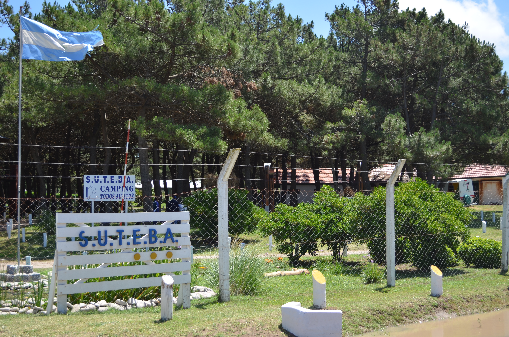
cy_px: 168
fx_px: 720
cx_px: 254
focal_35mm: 51
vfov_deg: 26.4
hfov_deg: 39.0
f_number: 5.6
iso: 100
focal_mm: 34
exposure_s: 1/400
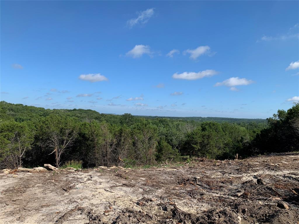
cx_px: 150
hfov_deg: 67.3
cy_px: 112
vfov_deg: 53.1
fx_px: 225
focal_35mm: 26
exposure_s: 1/2364
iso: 25
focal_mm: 4.25
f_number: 1.8
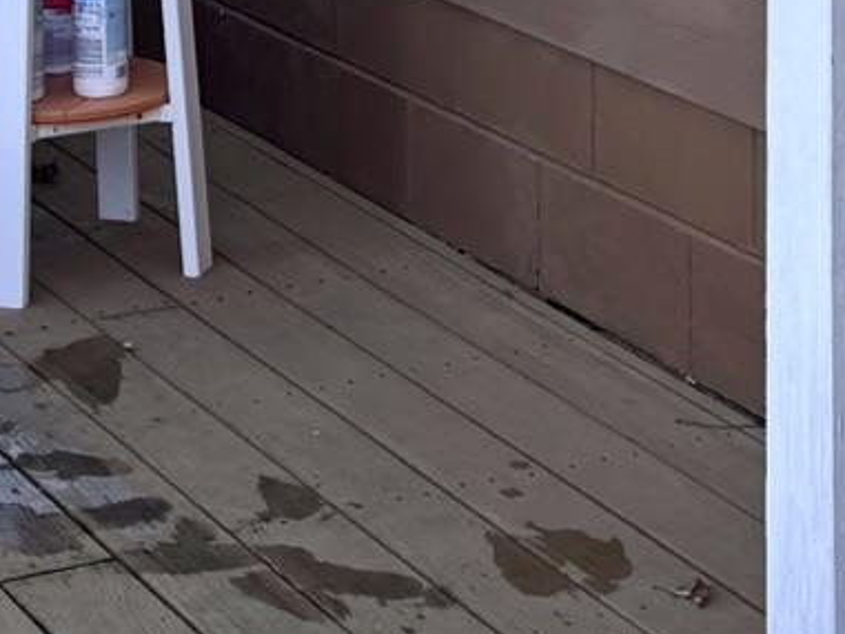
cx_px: 461
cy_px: -508
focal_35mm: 129
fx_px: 3150
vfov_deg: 10.8
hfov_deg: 15.3
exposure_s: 1/1261
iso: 80
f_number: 1.78
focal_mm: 6.76
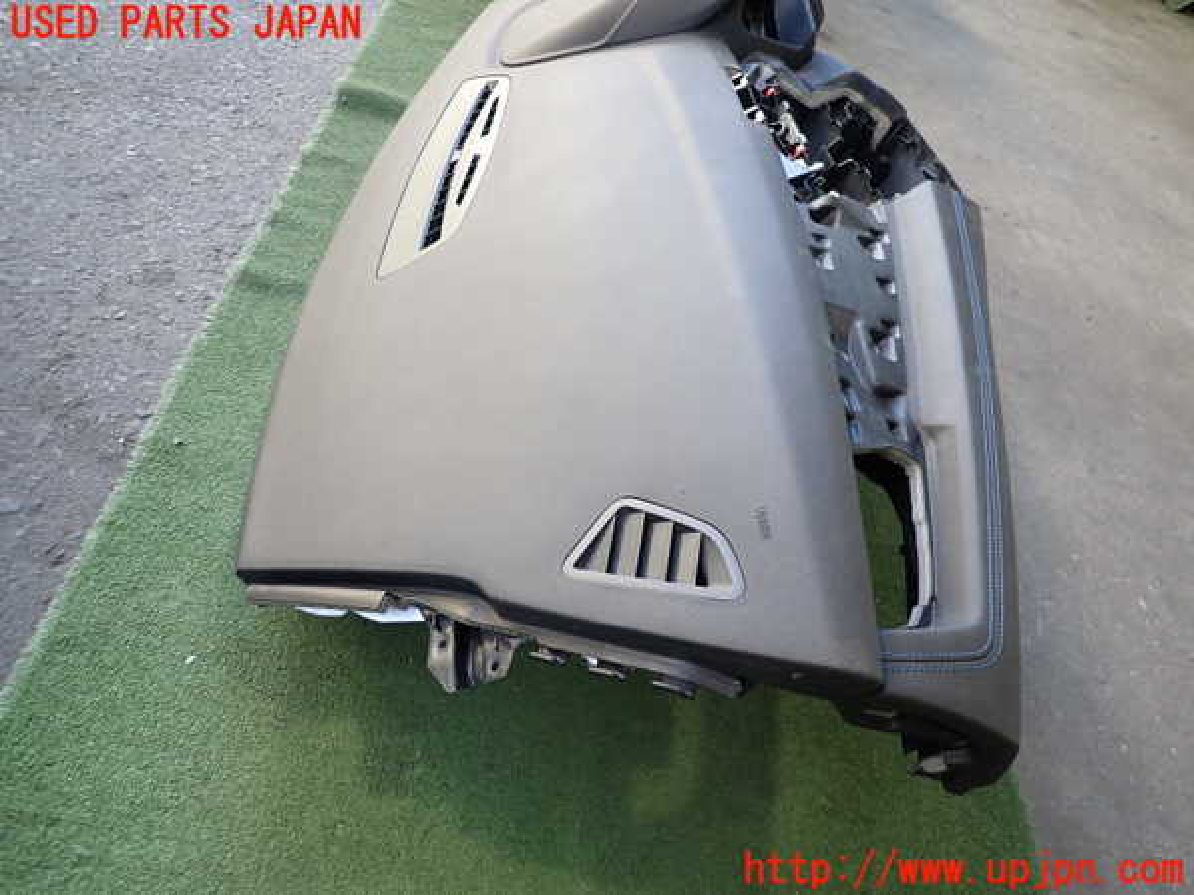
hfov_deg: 69.4
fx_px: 862
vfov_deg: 54.9
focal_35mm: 25
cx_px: 597
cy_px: 448
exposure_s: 1/100
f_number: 2
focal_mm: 4.5
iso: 200
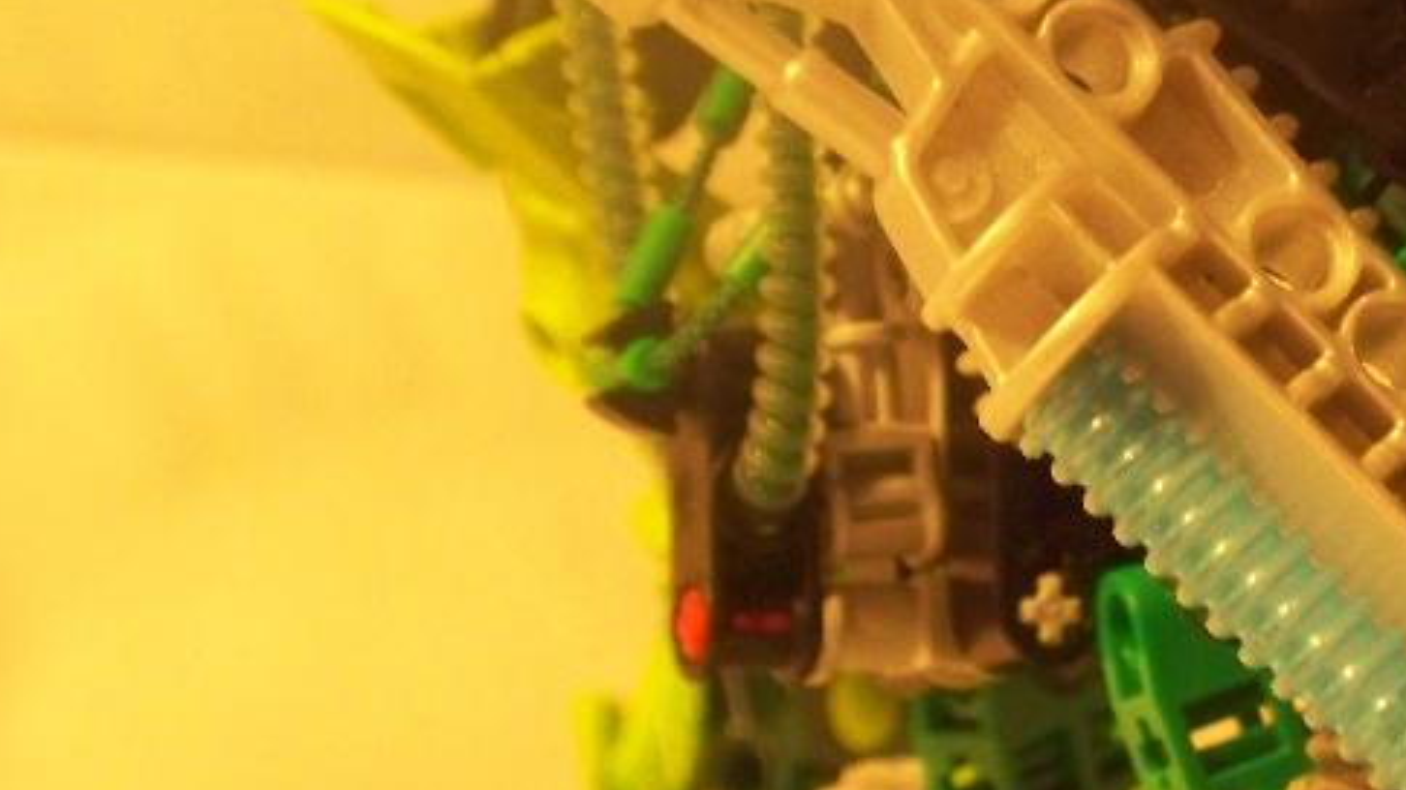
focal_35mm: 202
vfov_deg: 6.0
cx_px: 1219
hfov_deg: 10.6
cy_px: 219
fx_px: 7529
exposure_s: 1/20
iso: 400
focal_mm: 22.05
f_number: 3.8
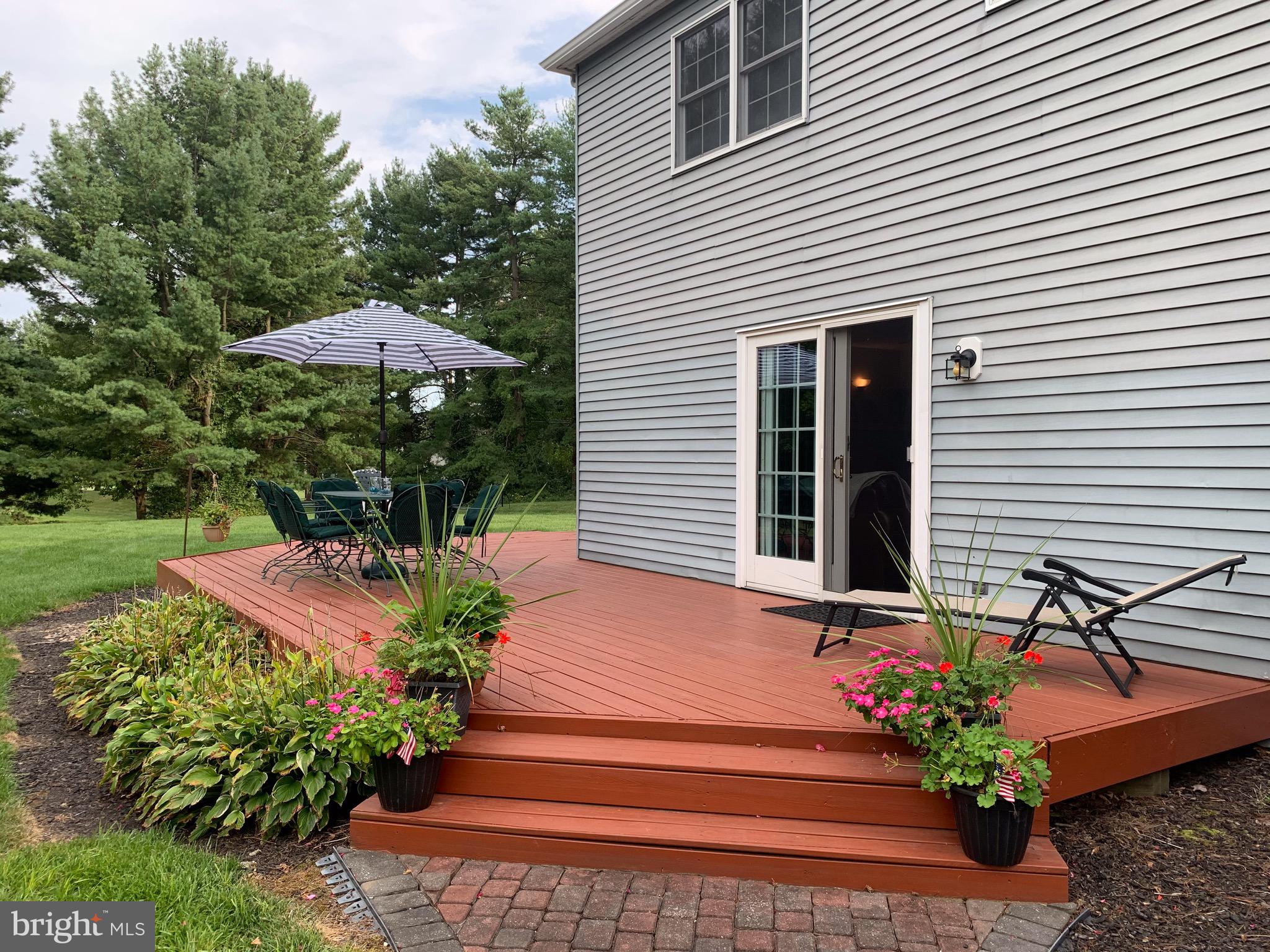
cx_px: 635
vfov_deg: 53.1
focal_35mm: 26
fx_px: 954
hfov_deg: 67.3
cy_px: 476
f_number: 1.8
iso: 25
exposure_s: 1/336
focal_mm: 4.25
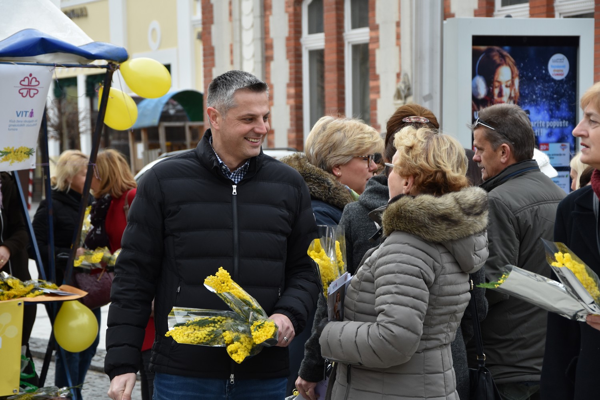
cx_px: 300
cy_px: 200
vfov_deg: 13.8
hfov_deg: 20.6
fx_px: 1650
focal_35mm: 99
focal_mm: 66
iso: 400
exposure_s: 1/320
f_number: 5.3
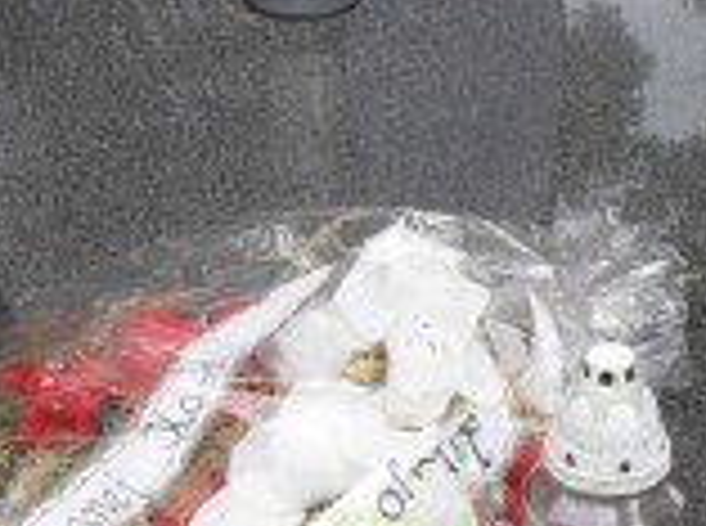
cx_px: 445
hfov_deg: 13.8
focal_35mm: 143
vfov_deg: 10.3
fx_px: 2910
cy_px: 94
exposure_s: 1/250
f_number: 3.2
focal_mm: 6.3
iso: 100
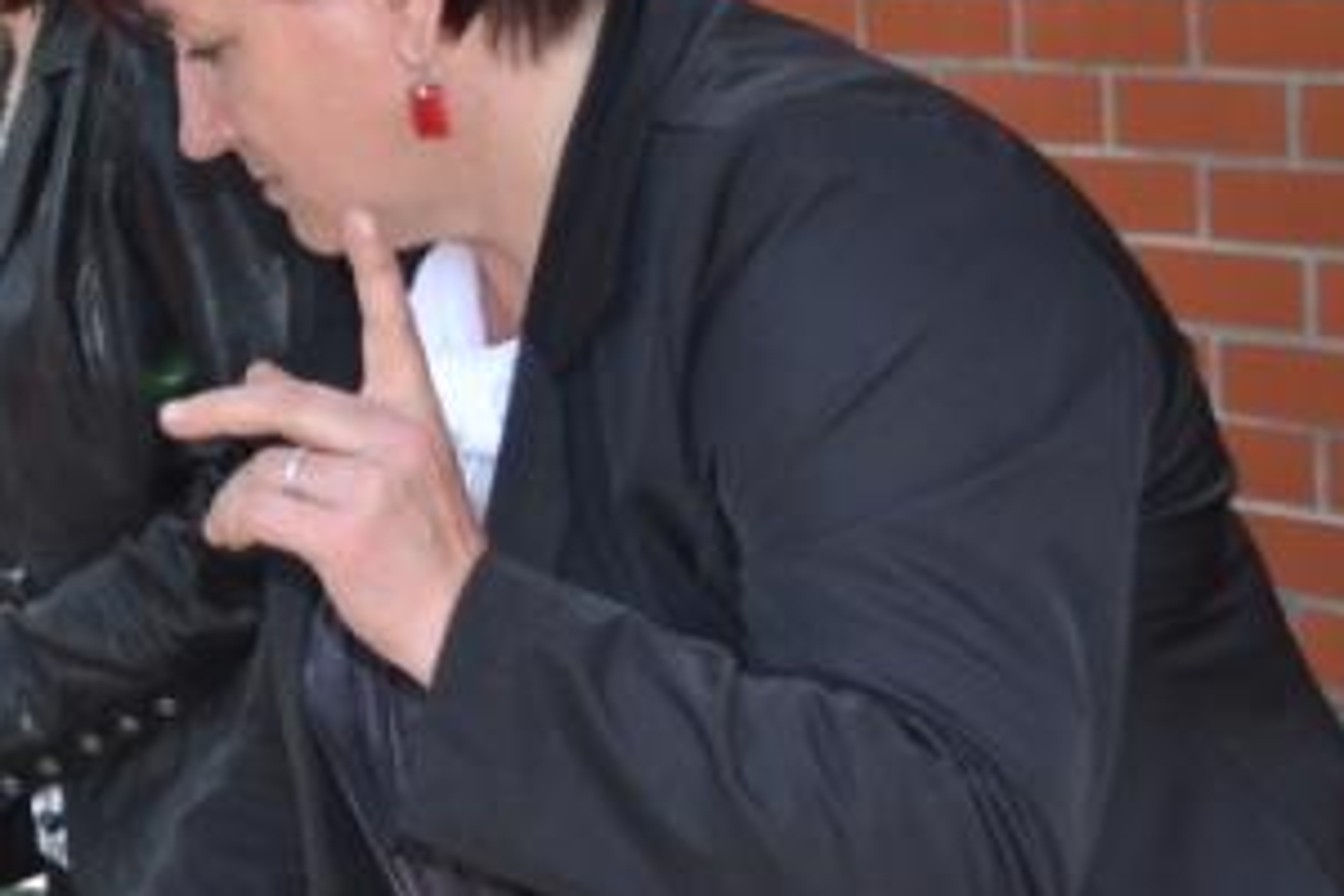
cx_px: -578
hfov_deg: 15.5
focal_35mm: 123
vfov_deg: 11.1
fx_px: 4592
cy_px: 253
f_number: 4.5
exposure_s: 1/200
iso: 100
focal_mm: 24
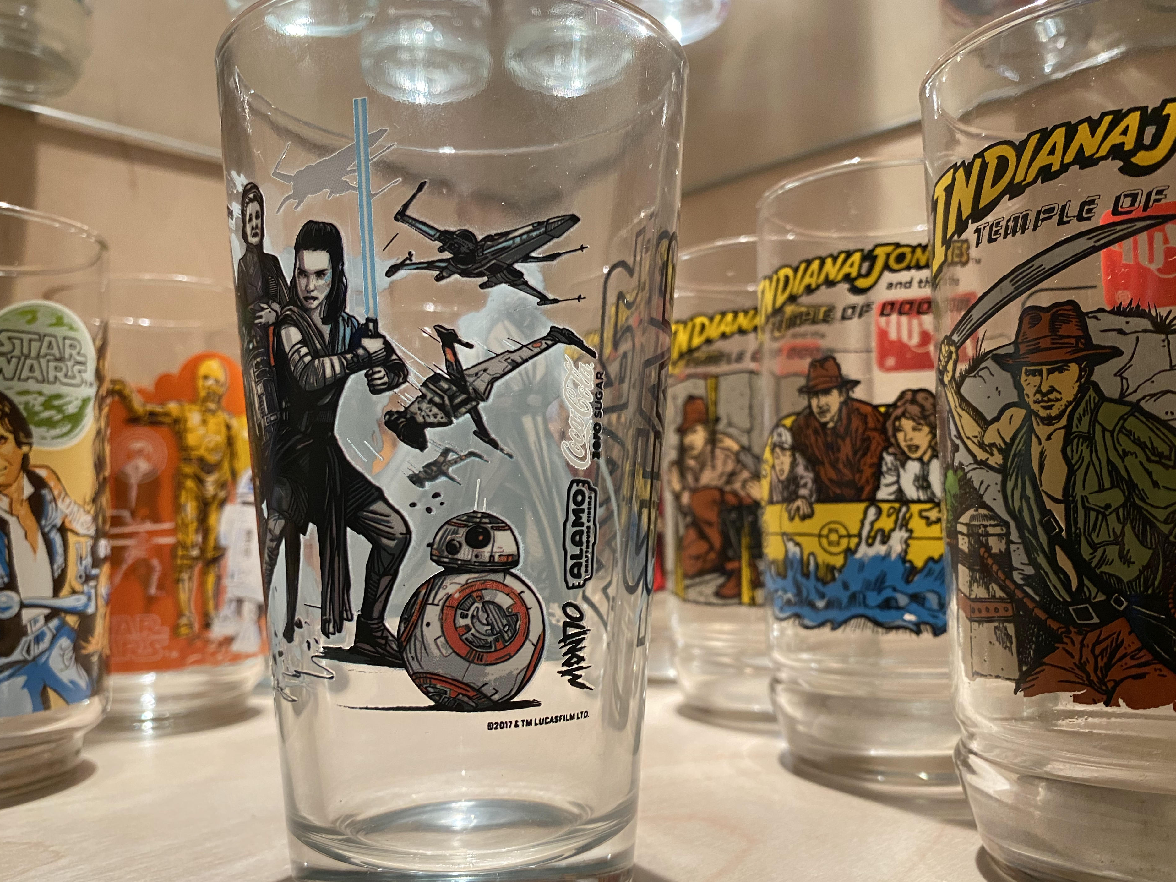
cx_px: 586
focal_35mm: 28
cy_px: 460
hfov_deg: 63.4
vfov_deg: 49.7
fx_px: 951
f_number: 1.8
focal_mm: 4.2
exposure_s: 1/60
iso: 160
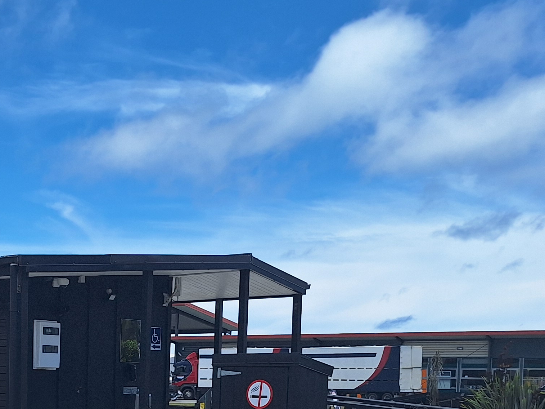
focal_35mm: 62
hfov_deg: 29.1
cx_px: -2
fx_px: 976
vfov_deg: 22.6
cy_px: 418
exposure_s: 1/3096
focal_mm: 5.54
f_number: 1.8
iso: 40
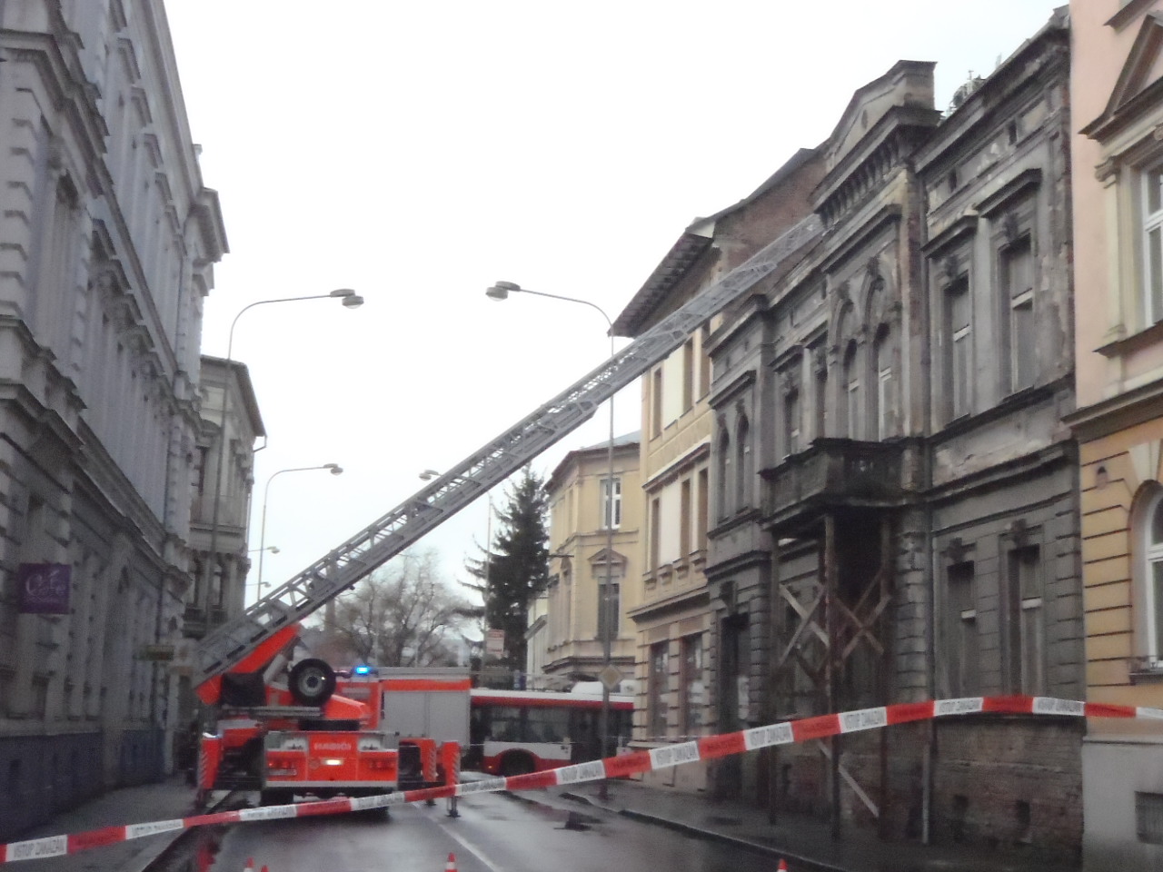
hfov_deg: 38.9
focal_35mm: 49
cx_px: 582
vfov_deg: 29.7
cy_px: 436
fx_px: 1646
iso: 1600
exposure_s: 1/2000
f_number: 6.3
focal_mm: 8.89
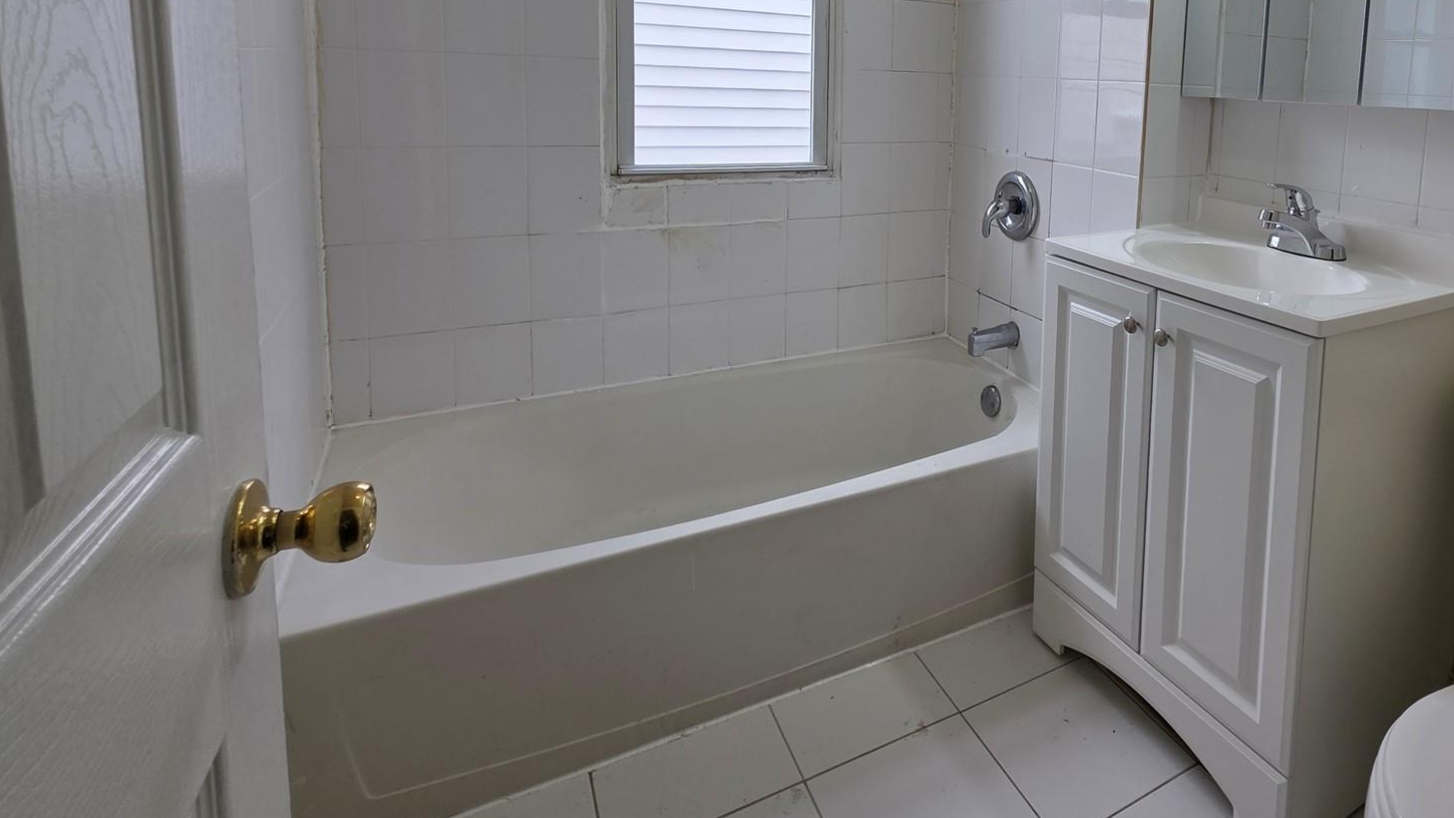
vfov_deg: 52.4
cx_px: 974
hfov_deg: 83.5
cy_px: 165
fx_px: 771
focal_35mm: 20
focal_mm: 2.2
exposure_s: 1/120
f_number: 1.9
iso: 25
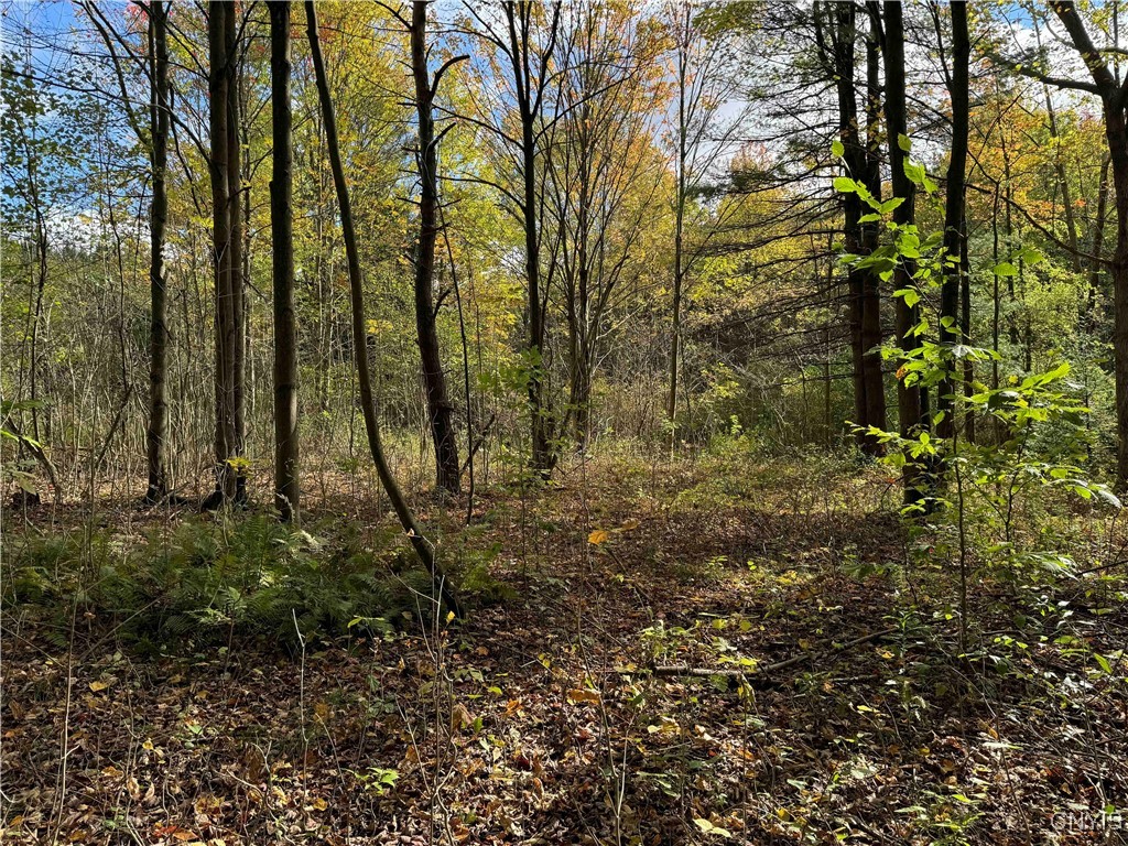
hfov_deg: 71.6
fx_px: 782
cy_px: 423
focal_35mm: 24
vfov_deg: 56.8
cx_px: 564
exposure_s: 1/842
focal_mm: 6.76
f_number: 1.78
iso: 80
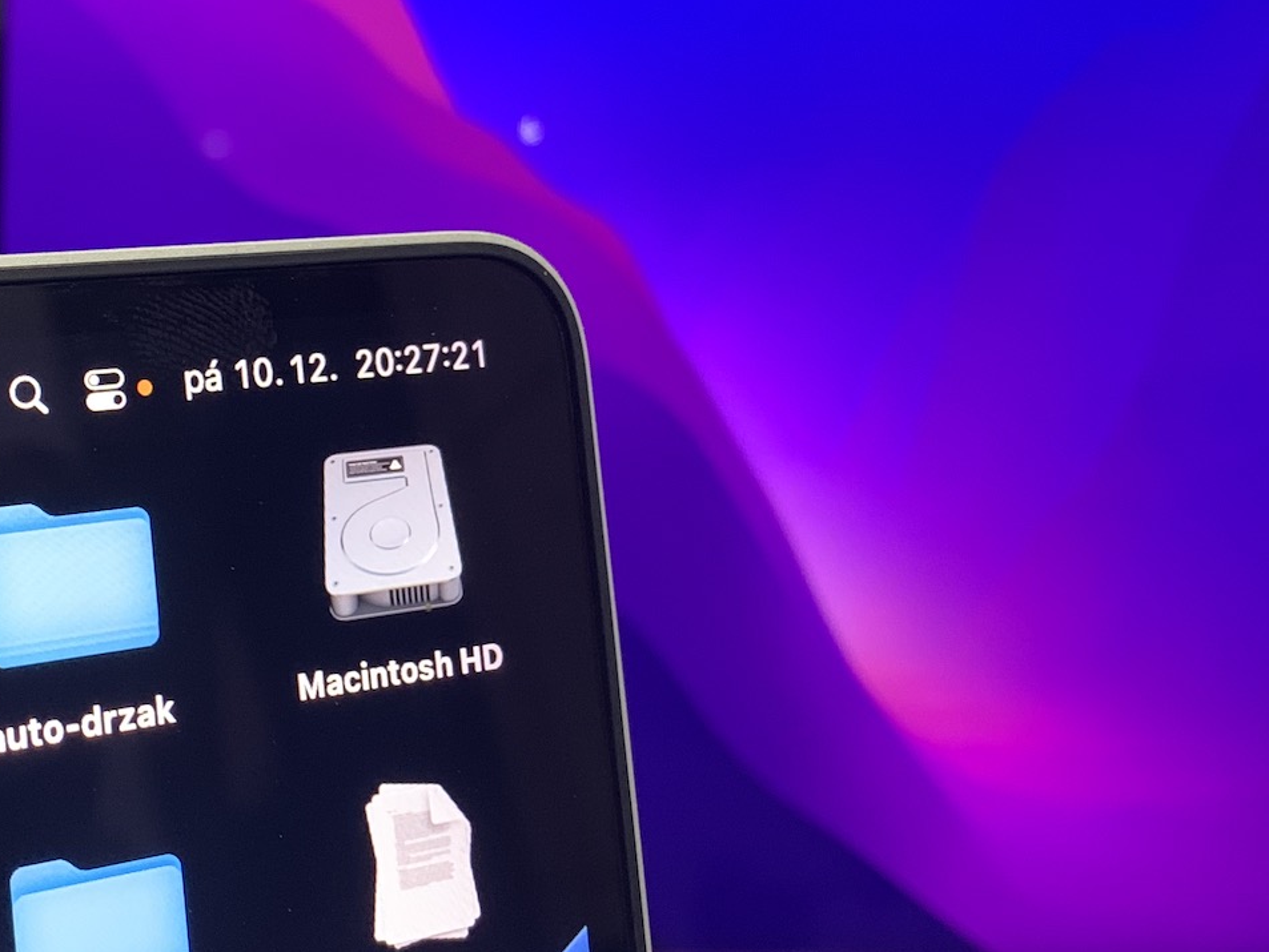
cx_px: 193
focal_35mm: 55
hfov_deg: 33.6
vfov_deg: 26.4
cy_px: 324
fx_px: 2017
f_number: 1.8
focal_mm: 4.25
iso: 400
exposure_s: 1/25
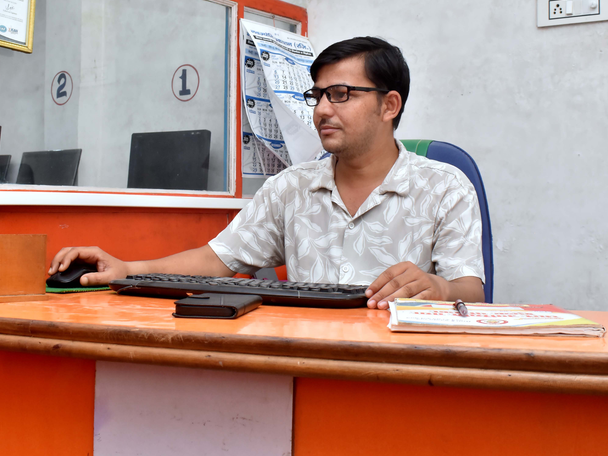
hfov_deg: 36.8
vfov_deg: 27.9
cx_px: 311
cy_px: 164
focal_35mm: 52
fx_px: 913
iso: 800
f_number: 6.3
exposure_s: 1/100
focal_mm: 24
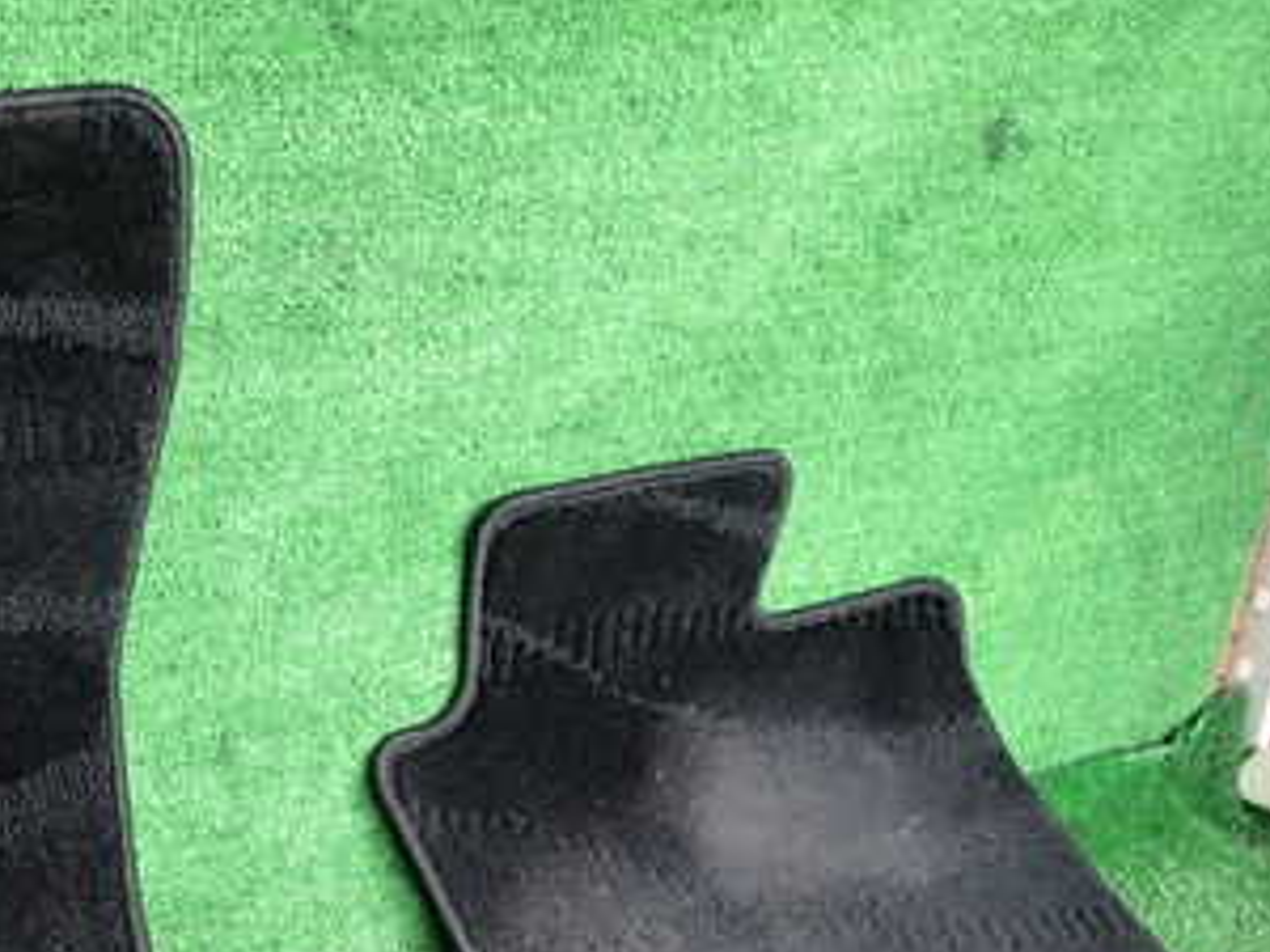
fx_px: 1834
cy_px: 939
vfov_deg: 27.5
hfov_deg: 36.5
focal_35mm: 50
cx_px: 199
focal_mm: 4.5
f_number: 2
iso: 100
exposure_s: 1/100
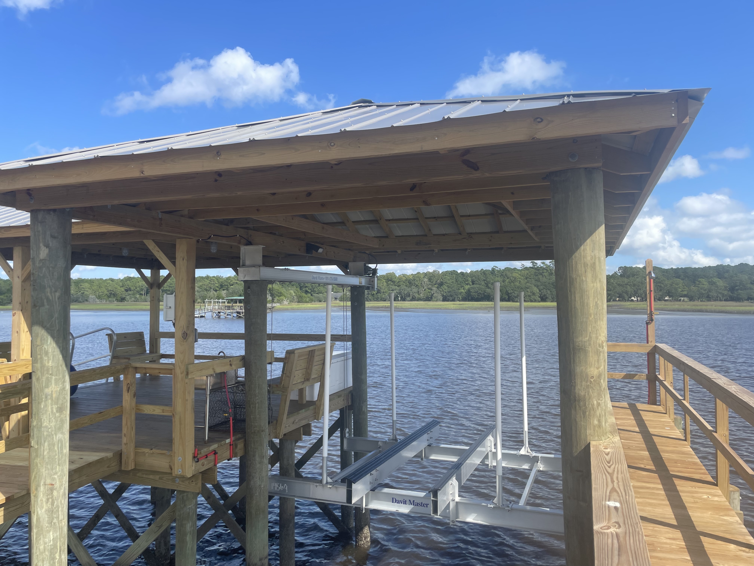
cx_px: 377
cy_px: 283
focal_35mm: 26
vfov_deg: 53.1
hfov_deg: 67.3
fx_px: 566
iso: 32
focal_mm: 4.2
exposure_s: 1/2020
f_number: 1.6
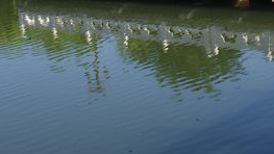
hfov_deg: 24.4
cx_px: 214
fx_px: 625
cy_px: -75
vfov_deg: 13.3
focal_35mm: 86
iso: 100
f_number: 7.1
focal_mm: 18
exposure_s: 1/125
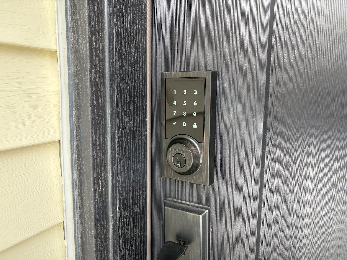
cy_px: 130
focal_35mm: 26
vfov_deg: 53.1
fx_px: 261
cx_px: 174
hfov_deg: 67.3
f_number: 1.6
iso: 50
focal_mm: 5.96
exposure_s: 1/142
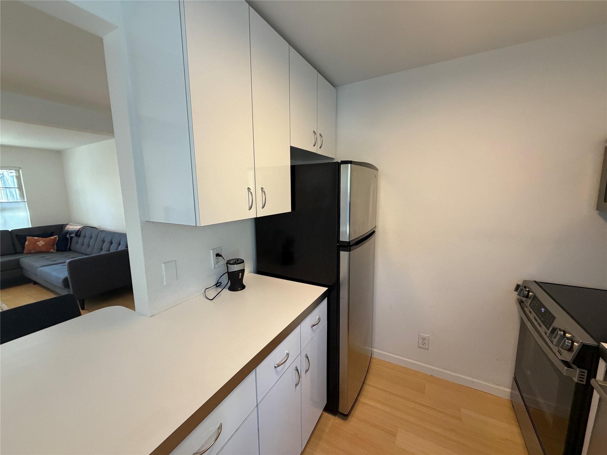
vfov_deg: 85.7
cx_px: 304
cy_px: 228
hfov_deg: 102.1
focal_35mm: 14
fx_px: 245
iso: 400
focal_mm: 2.22
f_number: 2.2
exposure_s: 1/60
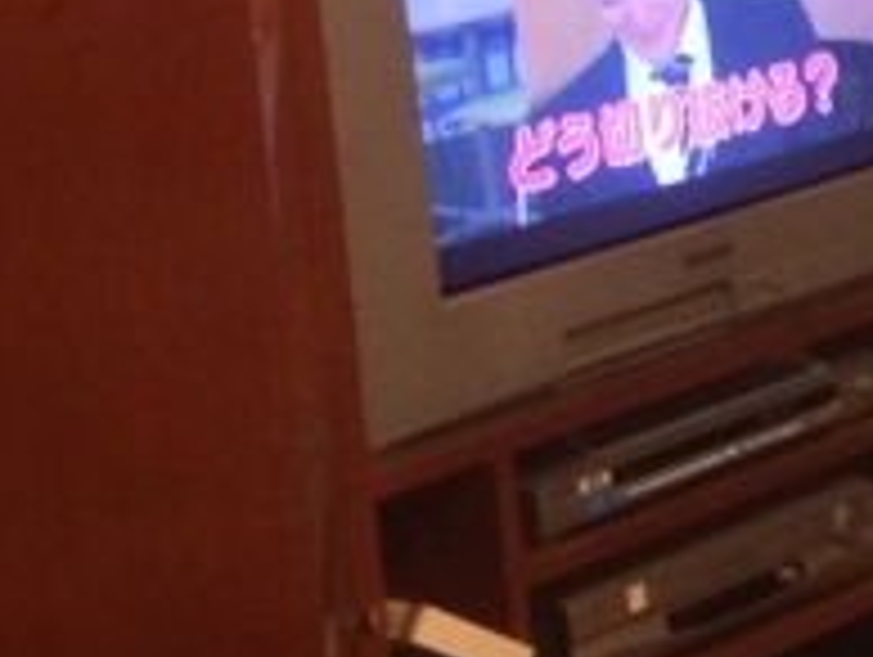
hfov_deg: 10.7
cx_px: 2223
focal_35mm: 153
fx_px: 3863
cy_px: -50
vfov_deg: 9.6
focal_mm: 4.15
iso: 160
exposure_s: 1/30
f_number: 2.2
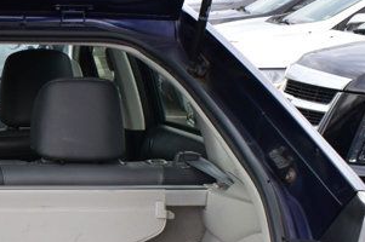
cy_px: 221
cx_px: -67
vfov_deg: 14.7
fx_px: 932
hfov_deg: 20.8
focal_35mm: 92
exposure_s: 1/125
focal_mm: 18
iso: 400
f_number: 9
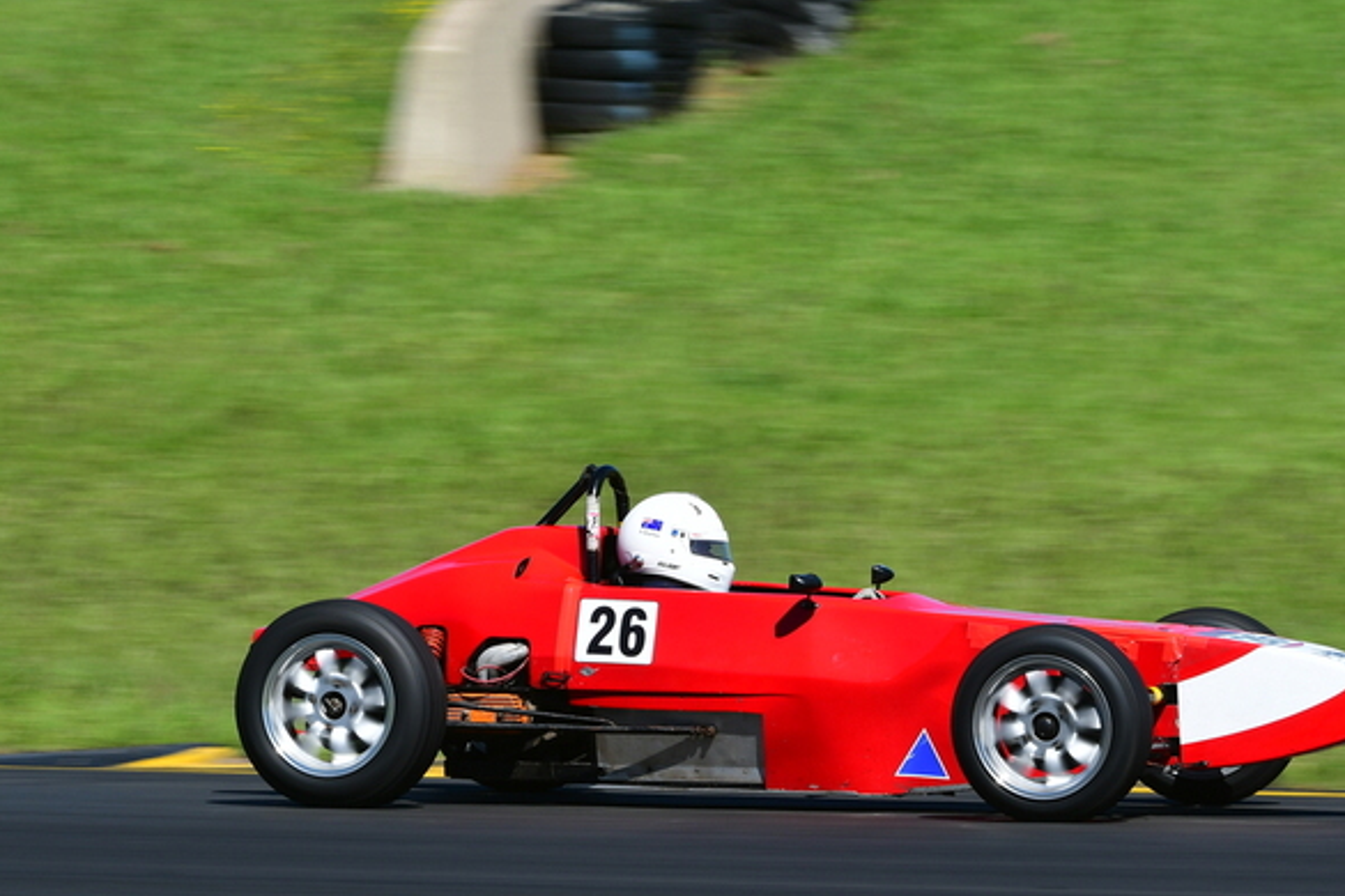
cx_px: 881
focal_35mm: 492
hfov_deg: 4.2
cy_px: 353
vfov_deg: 2.8
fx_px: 18380
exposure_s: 1/250
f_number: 11
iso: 160
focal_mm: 240
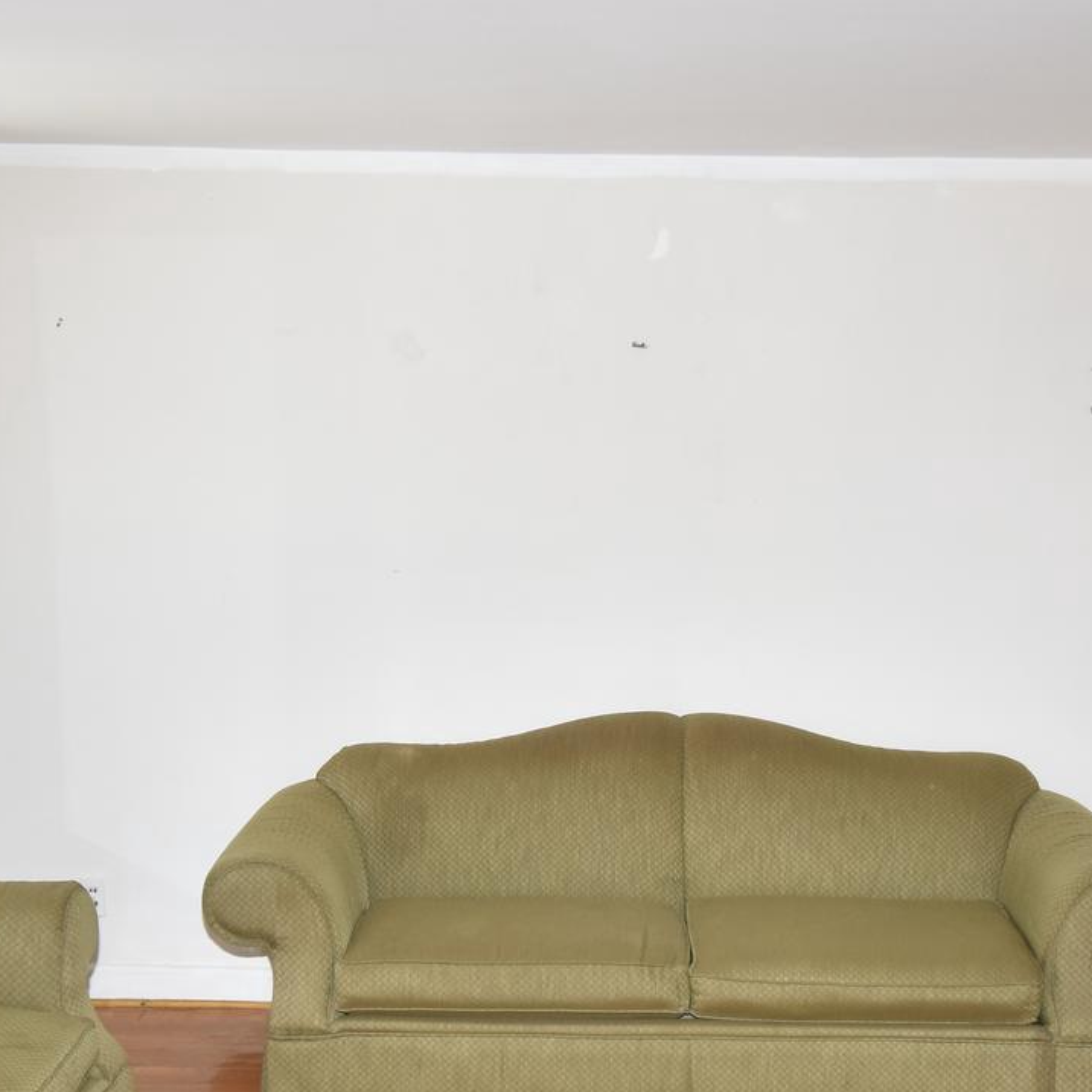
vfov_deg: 33.0
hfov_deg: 33.4
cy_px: 767
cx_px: 567
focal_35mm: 51
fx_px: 1820
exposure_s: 1/250
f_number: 5
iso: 640
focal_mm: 14
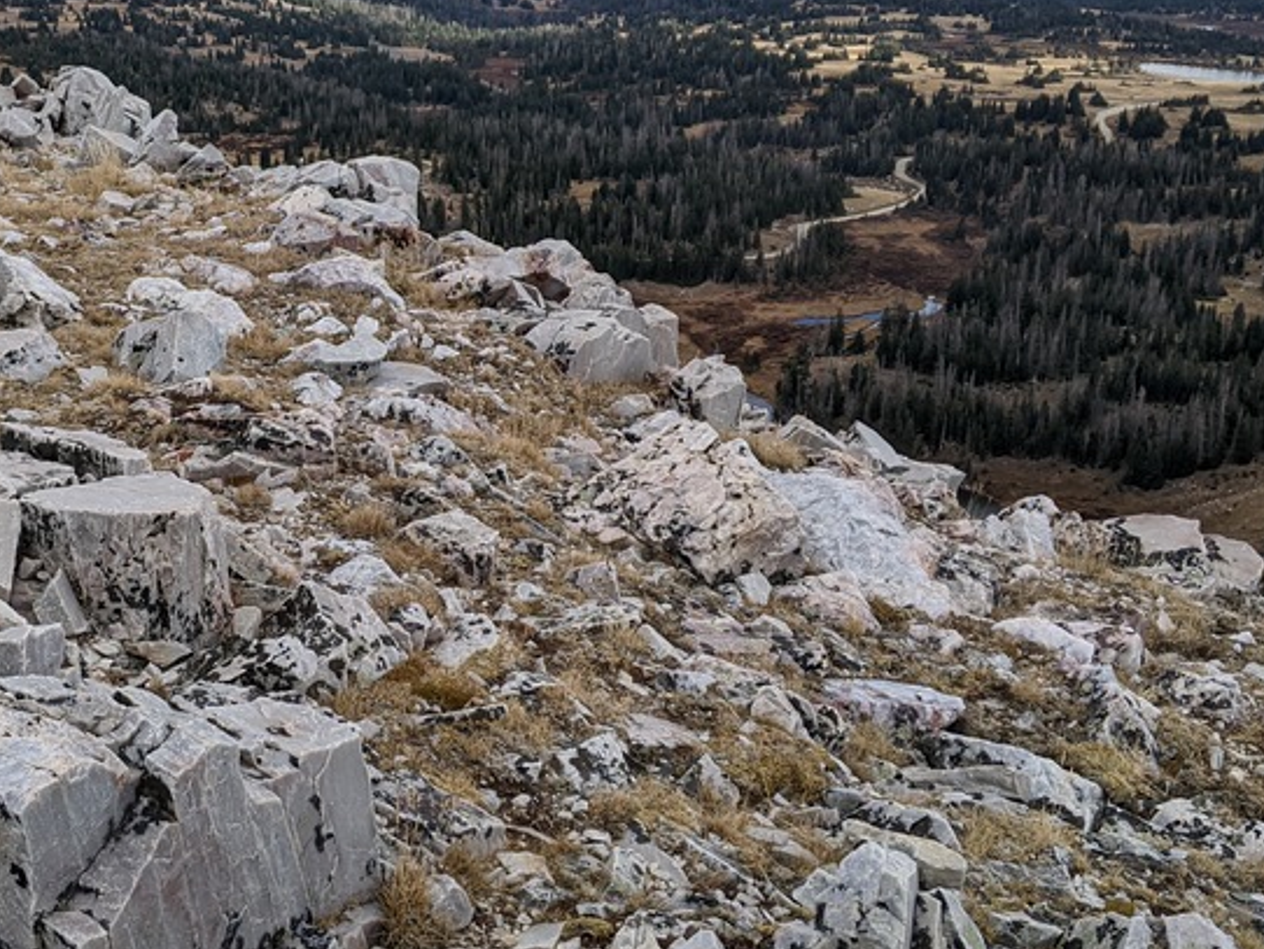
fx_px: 1863
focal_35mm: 51
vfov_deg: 28.6
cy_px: 441
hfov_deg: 36.4
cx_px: 282
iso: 57
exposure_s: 1/2611
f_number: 1.8
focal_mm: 4.44
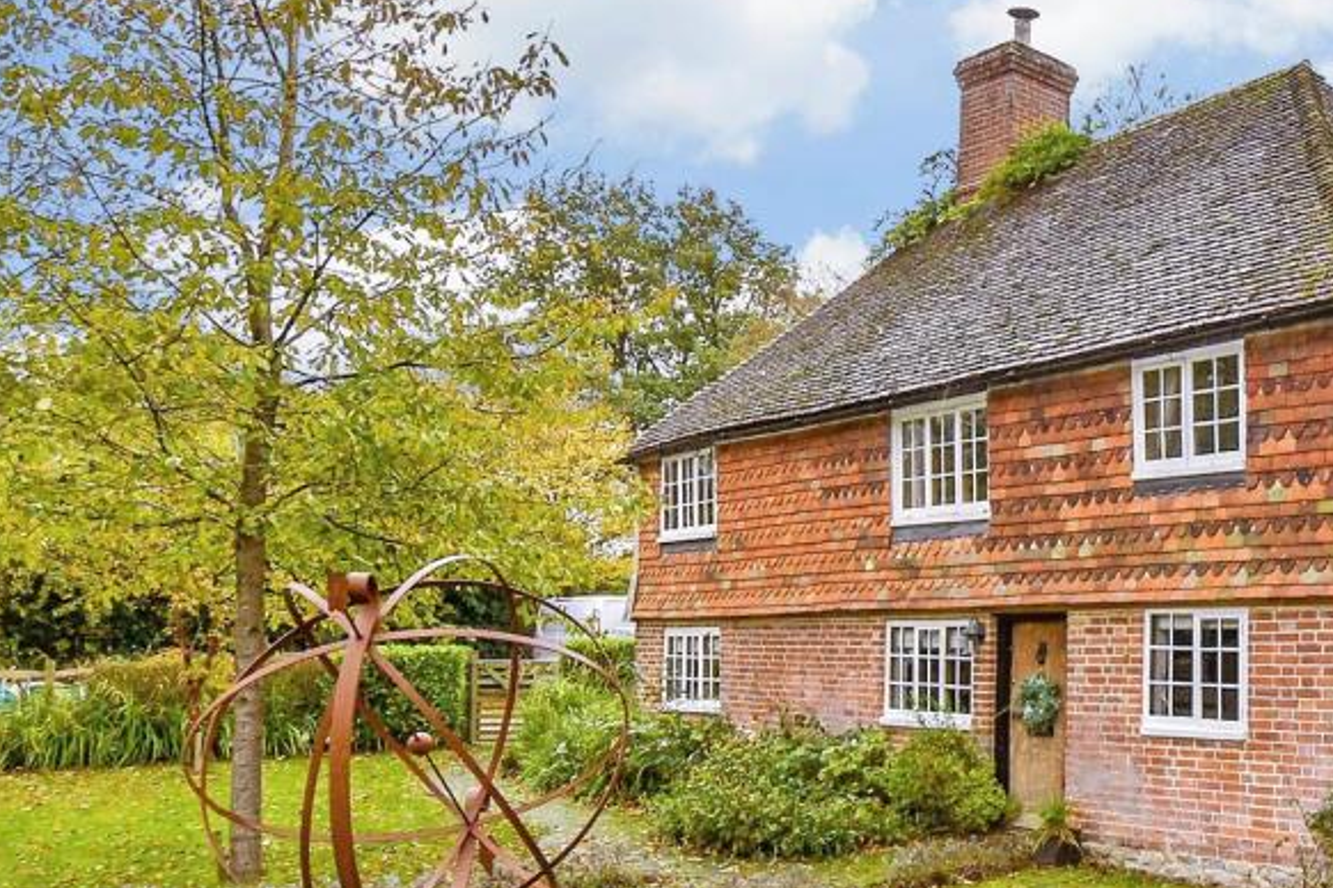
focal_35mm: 44
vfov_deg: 29.6
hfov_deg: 42.4
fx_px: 1629
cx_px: 1079
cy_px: 750
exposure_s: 1/160
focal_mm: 17
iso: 200
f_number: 8
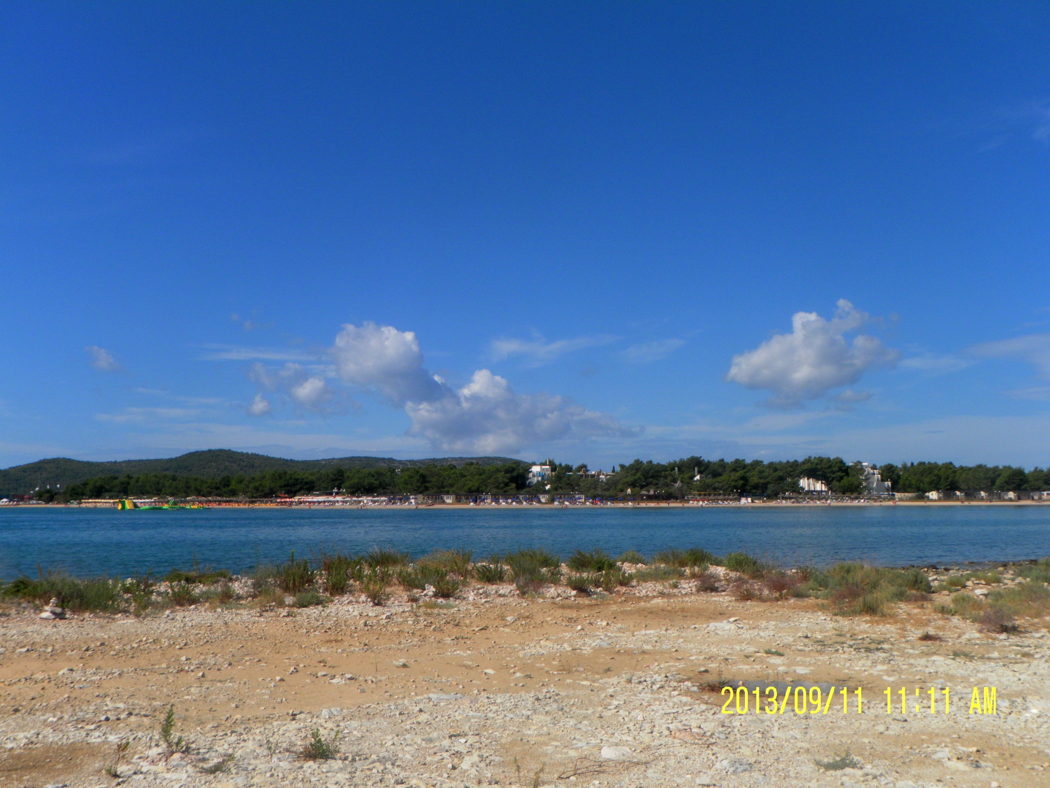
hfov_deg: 50.1
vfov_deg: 38.7
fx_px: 1122
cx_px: 525
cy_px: 394
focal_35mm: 37
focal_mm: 6.6
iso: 80
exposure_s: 1/500
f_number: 6.3
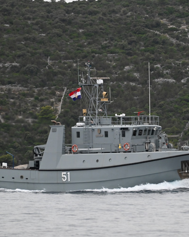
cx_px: 132
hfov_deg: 3.7
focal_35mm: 423
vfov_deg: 4.6
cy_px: 118
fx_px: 2958
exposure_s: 1/500
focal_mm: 300
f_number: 5.6
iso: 2500
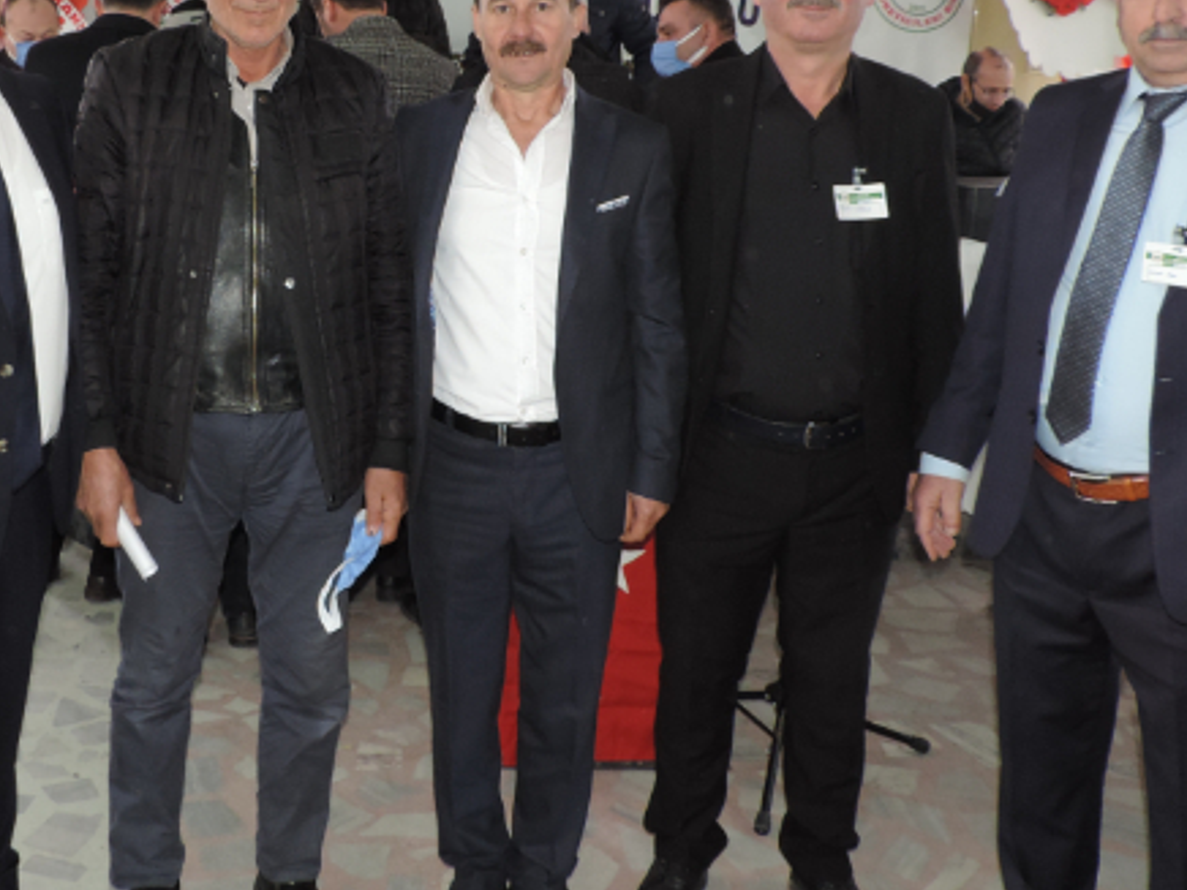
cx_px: 343
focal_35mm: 44
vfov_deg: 32.4
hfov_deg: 42.0
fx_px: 1509
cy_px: 245
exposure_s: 1/30
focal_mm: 4.3
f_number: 3
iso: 200
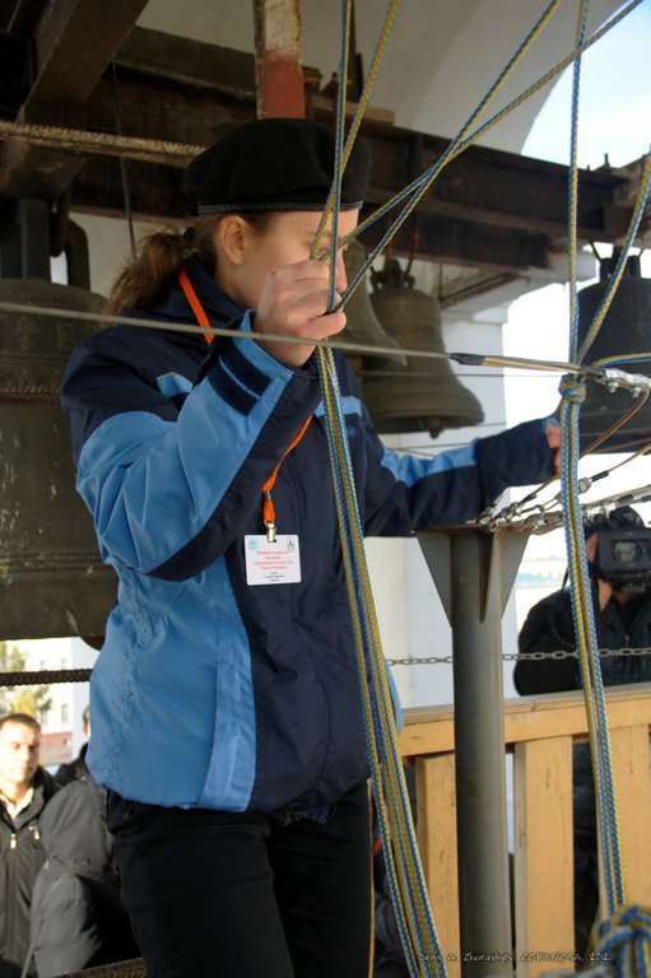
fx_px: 978
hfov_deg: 36.8
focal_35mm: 36
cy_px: 489
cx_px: 326
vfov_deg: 53.2
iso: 200
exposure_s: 1/160
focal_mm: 24
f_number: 5.6
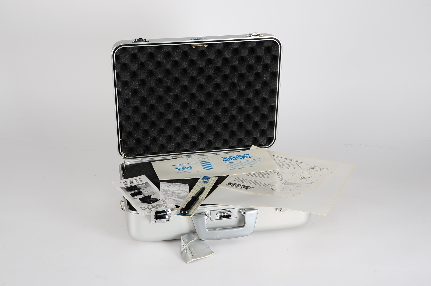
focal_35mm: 57
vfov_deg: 23.7
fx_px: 681
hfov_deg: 35.1
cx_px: 216
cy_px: 143
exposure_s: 1/100
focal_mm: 38
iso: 100
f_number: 13
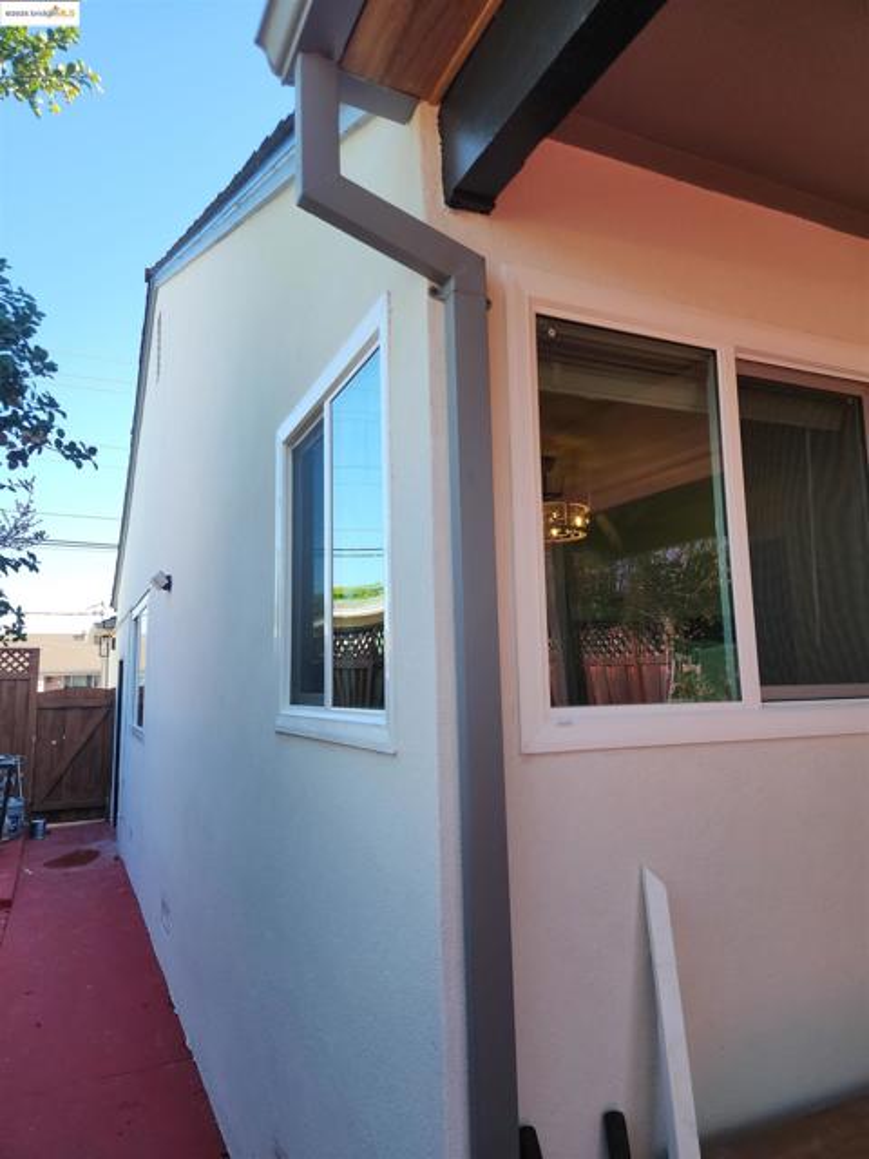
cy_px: 580
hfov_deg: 58.9
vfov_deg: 73.9
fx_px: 770
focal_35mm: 23
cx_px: 434
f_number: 1.8
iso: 20
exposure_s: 1/264
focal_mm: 5.4
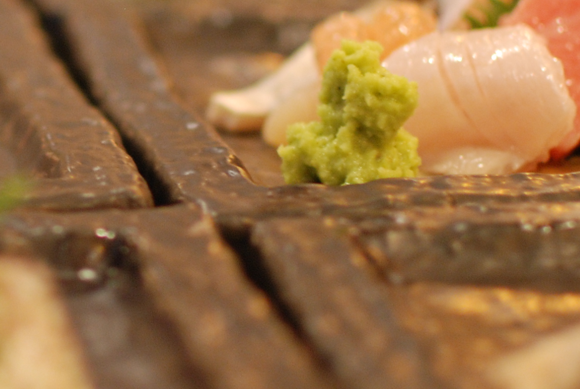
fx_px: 2866
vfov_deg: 7.7
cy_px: 132
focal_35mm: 178
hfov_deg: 11.5
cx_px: 38
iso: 320
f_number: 1.8
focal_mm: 35
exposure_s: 1/20
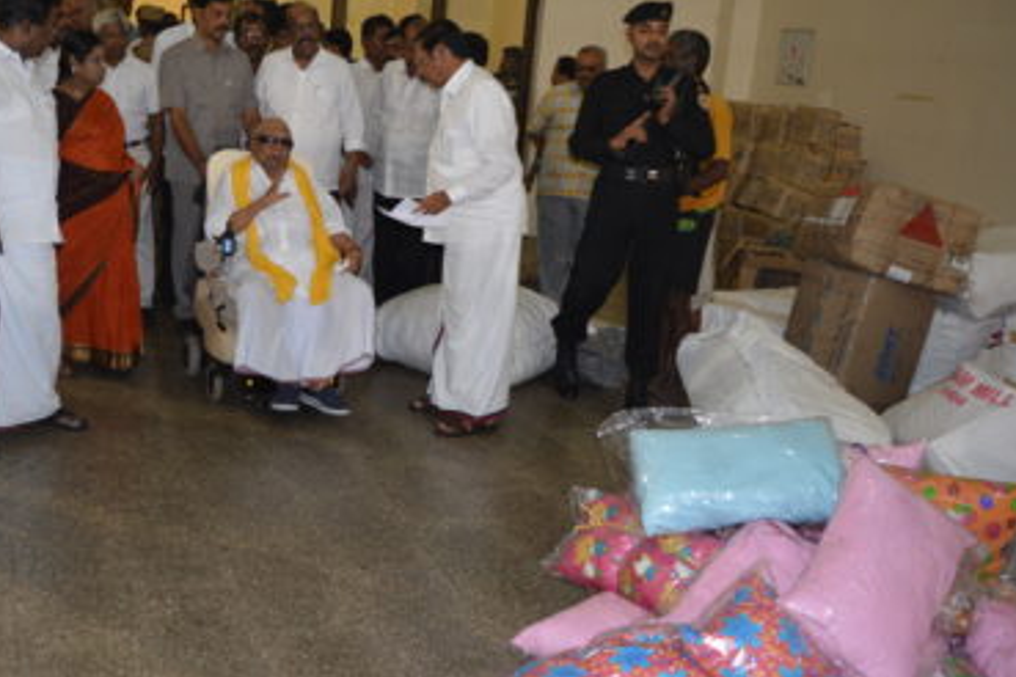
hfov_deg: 46.4
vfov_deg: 32.1
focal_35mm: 42
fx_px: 1176
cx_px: 394
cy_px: 334
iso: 1000
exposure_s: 1/60
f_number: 3.8
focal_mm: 21
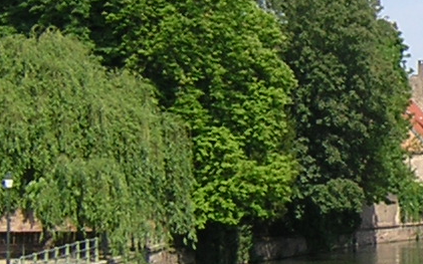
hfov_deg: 13.8
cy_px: 58
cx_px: 583
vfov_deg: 9.0
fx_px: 1671
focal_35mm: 145
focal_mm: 4.7
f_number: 5.2
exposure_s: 1/298
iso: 100
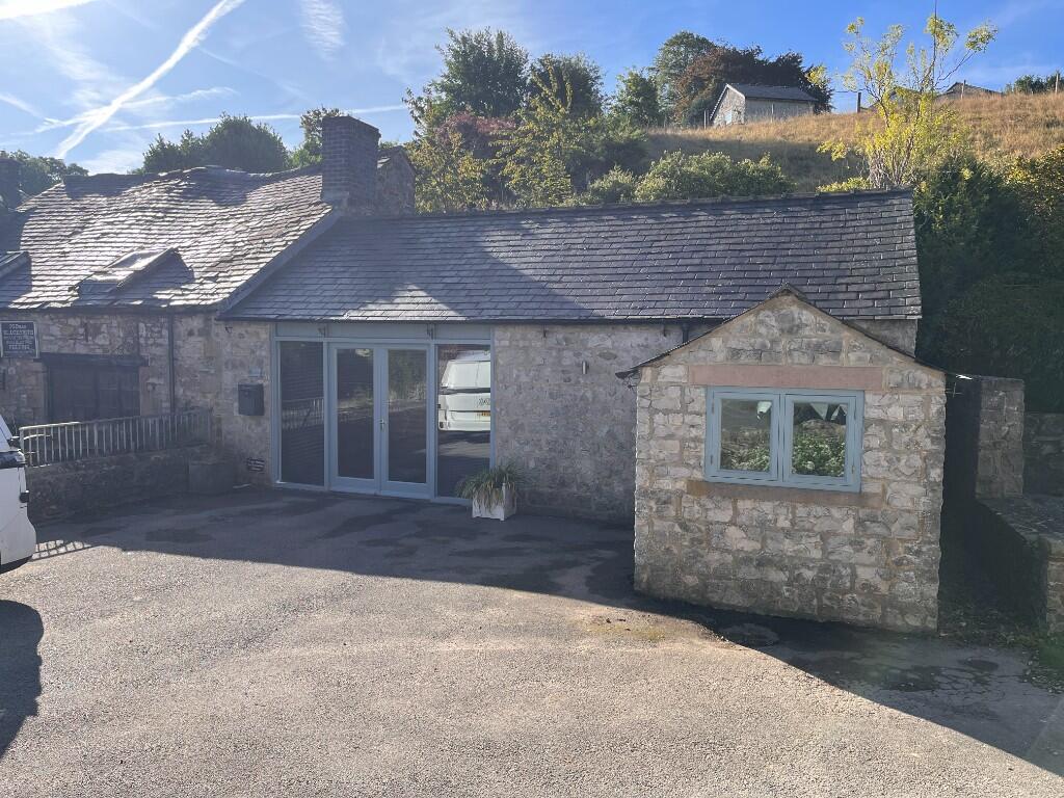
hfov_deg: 67.3
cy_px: 399
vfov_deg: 53.1
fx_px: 799
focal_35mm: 26
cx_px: 532
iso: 50
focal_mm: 5.1
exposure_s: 1/1748
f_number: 1.6
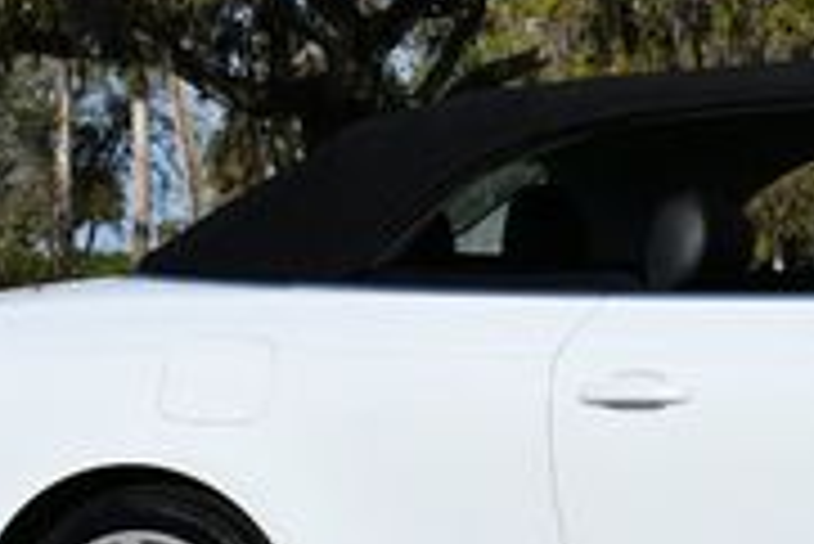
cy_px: 103
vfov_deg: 8.1
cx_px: 1061
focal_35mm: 170
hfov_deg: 11.7
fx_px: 3847
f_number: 9
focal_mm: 24
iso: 100
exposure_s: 1/320
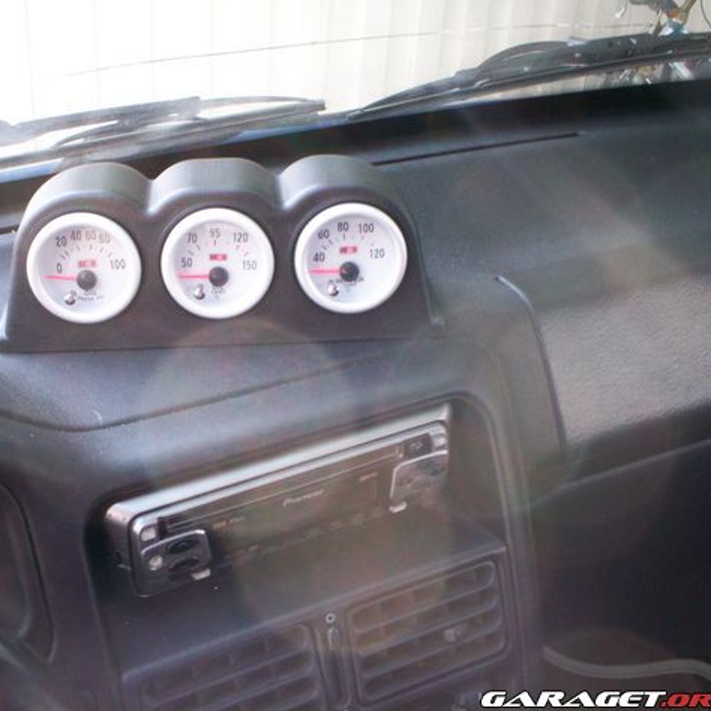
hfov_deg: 38.9
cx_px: 258
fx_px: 999
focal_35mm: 43
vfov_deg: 39.2
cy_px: 354
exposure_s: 1/15.7
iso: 140
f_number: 4.5
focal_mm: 6
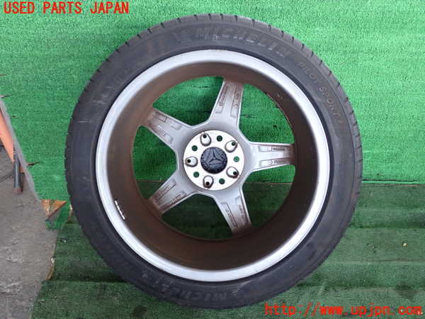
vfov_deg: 39.7
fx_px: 442
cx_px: 212
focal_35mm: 36
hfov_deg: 51.4
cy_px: 160
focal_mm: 6.37
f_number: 2.5
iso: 400
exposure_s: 1/125
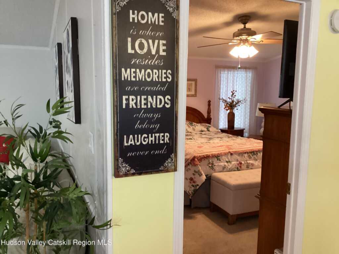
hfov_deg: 58.4
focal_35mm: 31
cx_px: 170
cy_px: 127
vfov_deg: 45.4
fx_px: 304
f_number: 2.4
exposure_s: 1/40
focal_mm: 3.3
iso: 320
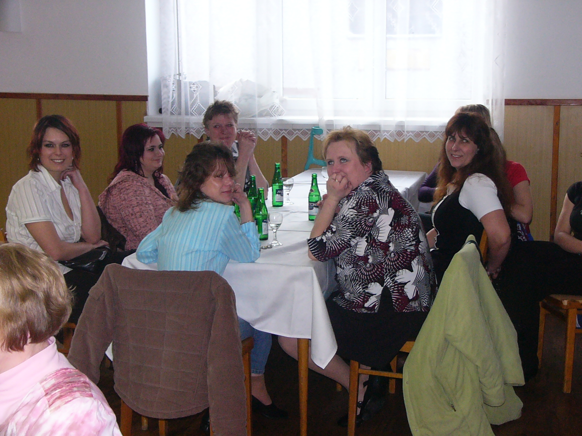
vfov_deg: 23.7
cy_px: 218
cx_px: 291
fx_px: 1042
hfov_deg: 31.2
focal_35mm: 62
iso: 200
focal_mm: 8.2
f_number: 2.8
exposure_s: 1/30
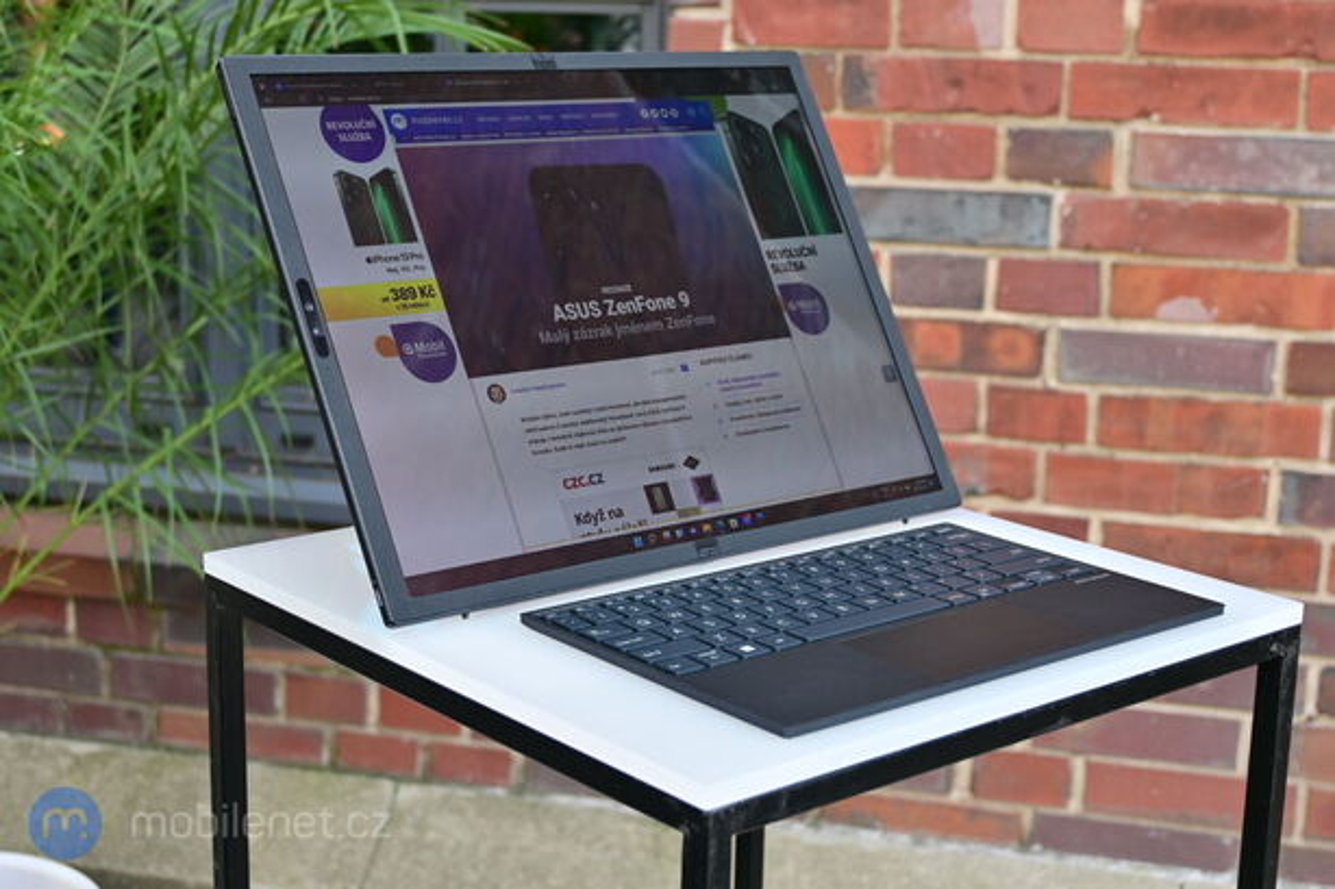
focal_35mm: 52
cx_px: 668
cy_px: 444
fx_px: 1946
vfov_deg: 25.7
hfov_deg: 37.9
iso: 100
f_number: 5.3
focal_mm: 35
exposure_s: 1/80
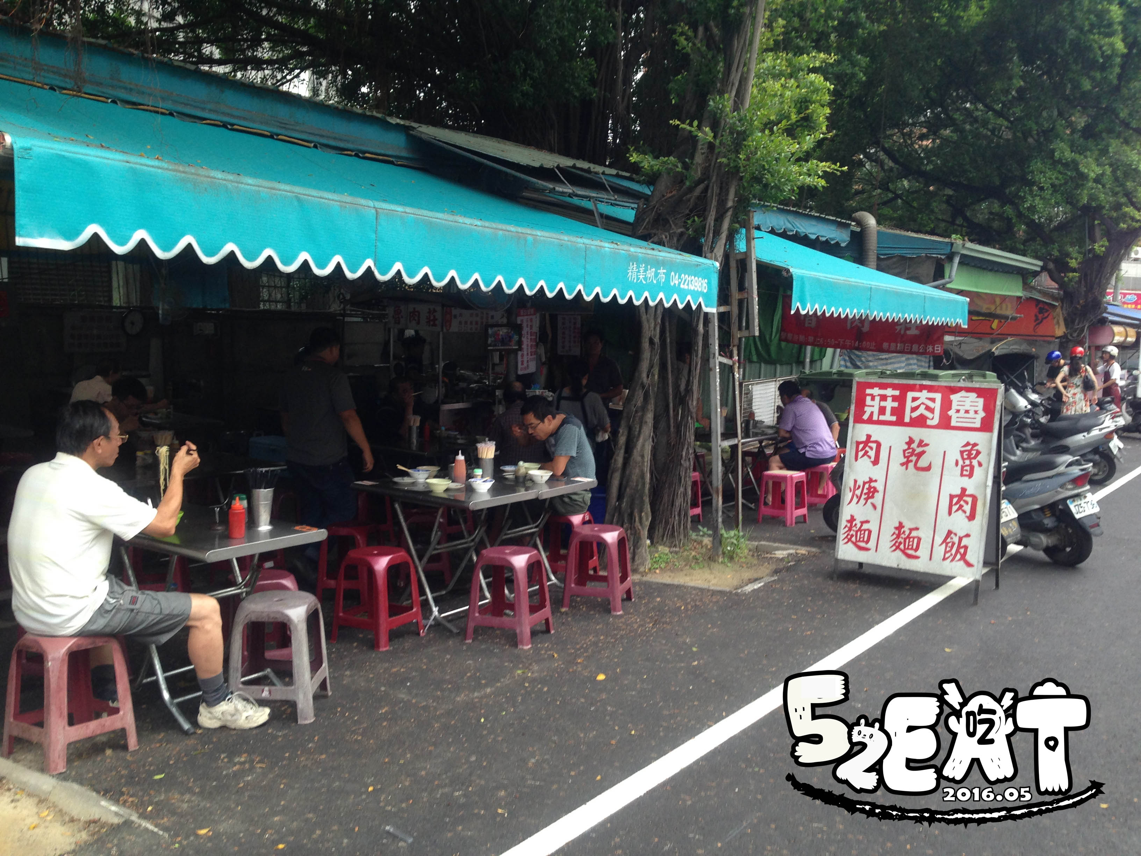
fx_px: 1088
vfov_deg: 42.9
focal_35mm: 33
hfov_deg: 55.4
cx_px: 570
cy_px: 428
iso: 64
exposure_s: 1/60
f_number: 2.4
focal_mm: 4.12
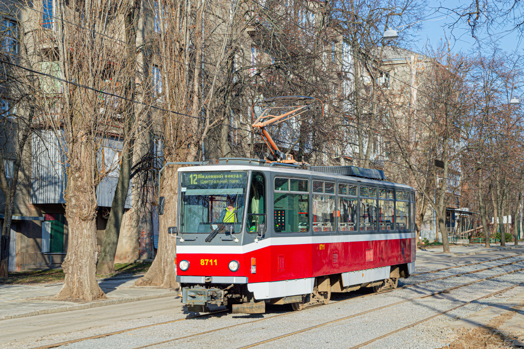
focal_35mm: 72
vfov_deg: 18.9
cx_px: 262
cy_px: 174
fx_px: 1047
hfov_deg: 28.1
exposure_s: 1/250
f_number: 6.3
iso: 100
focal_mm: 48
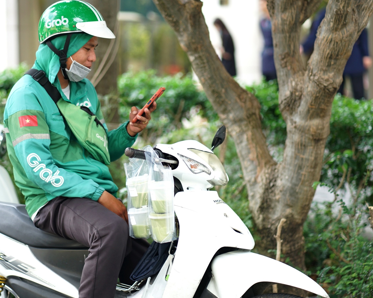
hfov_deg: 15.8
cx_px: 185
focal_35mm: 122
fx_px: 1347
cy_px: 167
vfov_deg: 12.6
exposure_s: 1/640
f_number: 1.8
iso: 250
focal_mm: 85
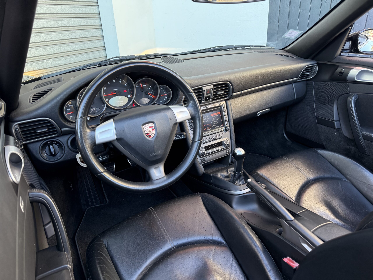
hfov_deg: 71.6
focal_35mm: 24
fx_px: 259
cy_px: 140
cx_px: 186
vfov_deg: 56.8
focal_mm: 6.76
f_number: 1.78
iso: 200
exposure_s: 1/138
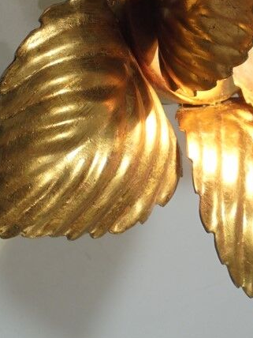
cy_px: 7
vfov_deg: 23.5
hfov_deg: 18.2
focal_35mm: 80
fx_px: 780
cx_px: 216
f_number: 4.2
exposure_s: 1/60
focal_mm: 6.9
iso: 100
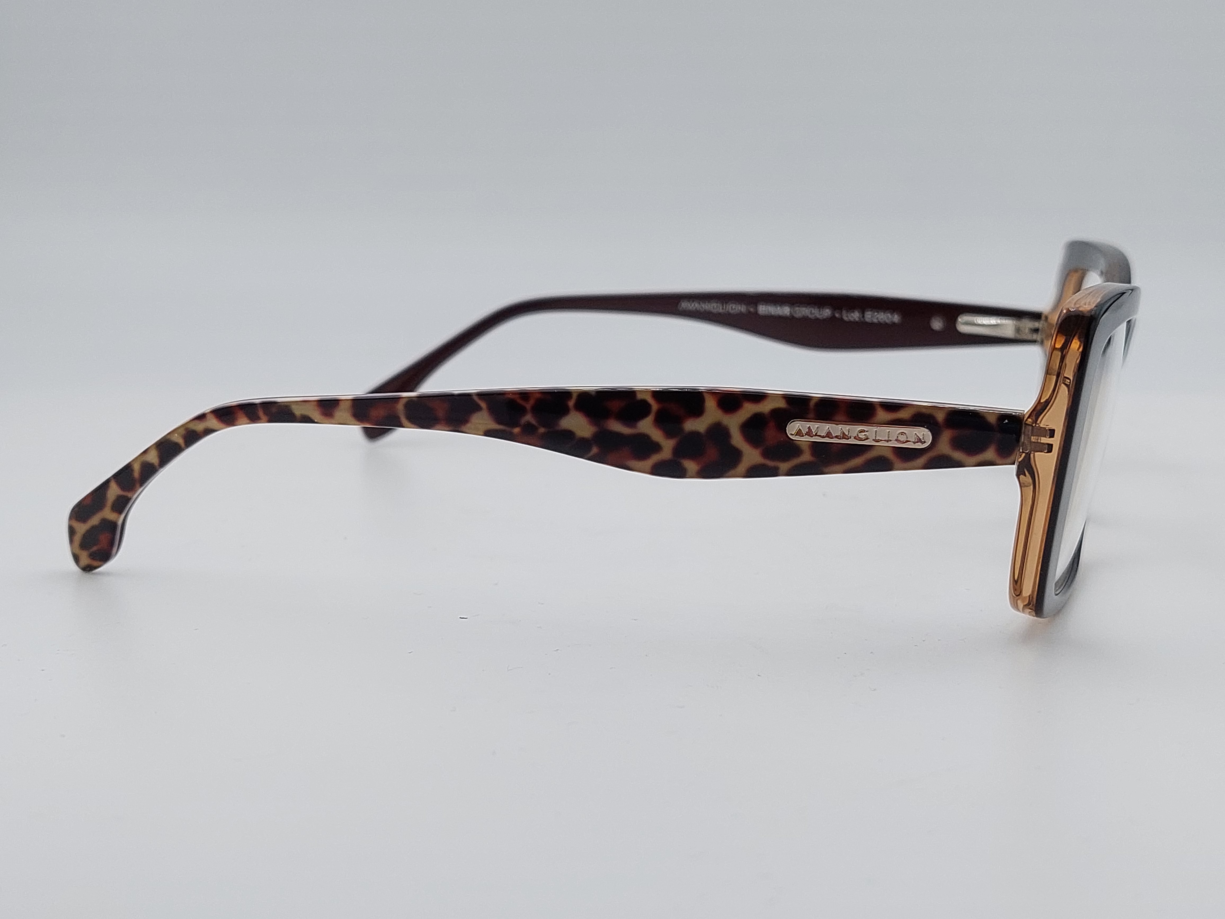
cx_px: 612
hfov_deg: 71.6
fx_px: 849
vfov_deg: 56.8
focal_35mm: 24
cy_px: 460
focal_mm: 5.23
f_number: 1.8
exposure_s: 1/1188
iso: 40
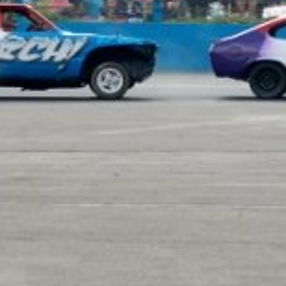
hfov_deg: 4.2
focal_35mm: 414
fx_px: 3870
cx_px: 366
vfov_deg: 4.2
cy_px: -19
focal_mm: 78
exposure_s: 1/640
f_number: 5.6
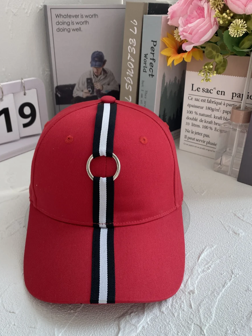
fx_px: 310
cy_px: 190
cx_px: 113
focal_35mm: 32
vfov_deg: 56.6
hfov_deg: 44.1
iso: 50
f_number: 1.8
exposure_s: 1/122
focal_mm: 4.25
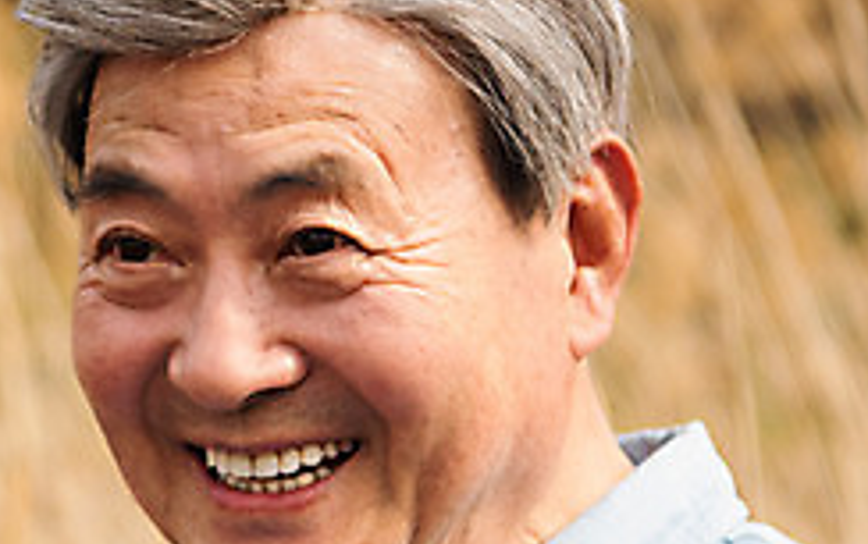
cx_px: 233
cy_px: 437
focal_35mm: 155
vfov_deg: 8.5
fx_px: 3670
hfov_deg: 13.4
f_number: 4
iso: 400
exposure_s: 1/2500
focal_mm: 62
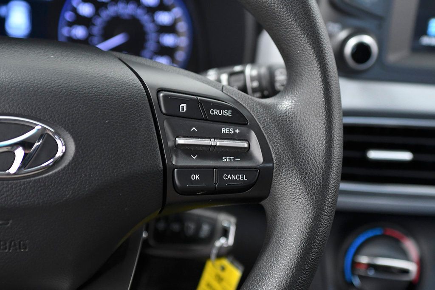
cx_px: 218
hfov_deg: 28.1
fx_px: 870
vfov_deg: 18.9
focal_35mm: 72
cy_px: 145
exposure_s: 1/400
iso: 2500
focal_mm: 48
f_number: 3.5
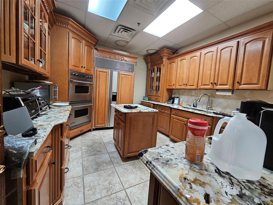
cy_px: 102
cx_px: 136
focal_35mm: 13
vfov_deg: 89.9
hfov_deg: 106.2
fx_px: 103
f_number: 2.2
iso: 320
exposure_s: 1/40
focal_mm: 2.2
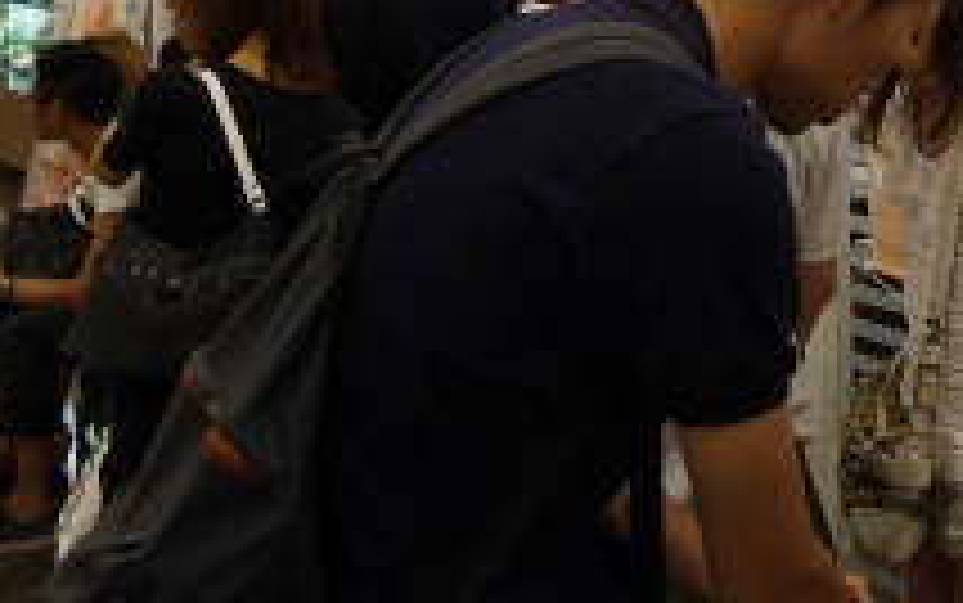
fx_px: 1628
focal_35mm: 62
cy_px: -81
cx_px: 774
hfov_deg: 32.0
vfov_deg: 19.9
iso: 500
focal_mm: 14
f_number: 3.5
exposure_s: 1/60
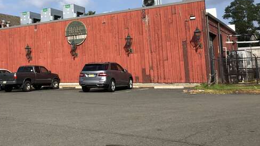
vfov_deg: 24.7
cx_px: 68
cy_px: 36
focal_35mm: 48
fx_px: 331
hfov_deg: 41.7
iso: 25
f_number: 1.8
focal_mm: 4
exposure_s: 1/2404
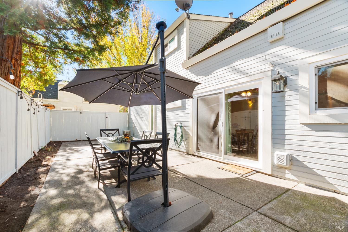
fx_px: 145
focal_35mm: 15
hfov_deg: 100.4
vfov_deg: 77.3
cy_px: 116
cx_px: 174
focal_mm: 10
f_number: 8
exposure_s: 1/13
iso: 100
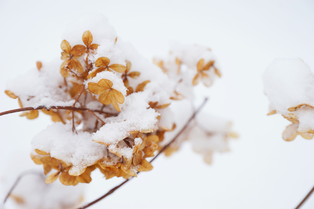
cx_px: 157
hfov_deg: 28.8
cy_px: 104
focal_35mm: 70
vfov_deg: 19.5
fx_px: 611
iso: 200
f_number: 4
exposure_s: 1/125
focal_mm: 70
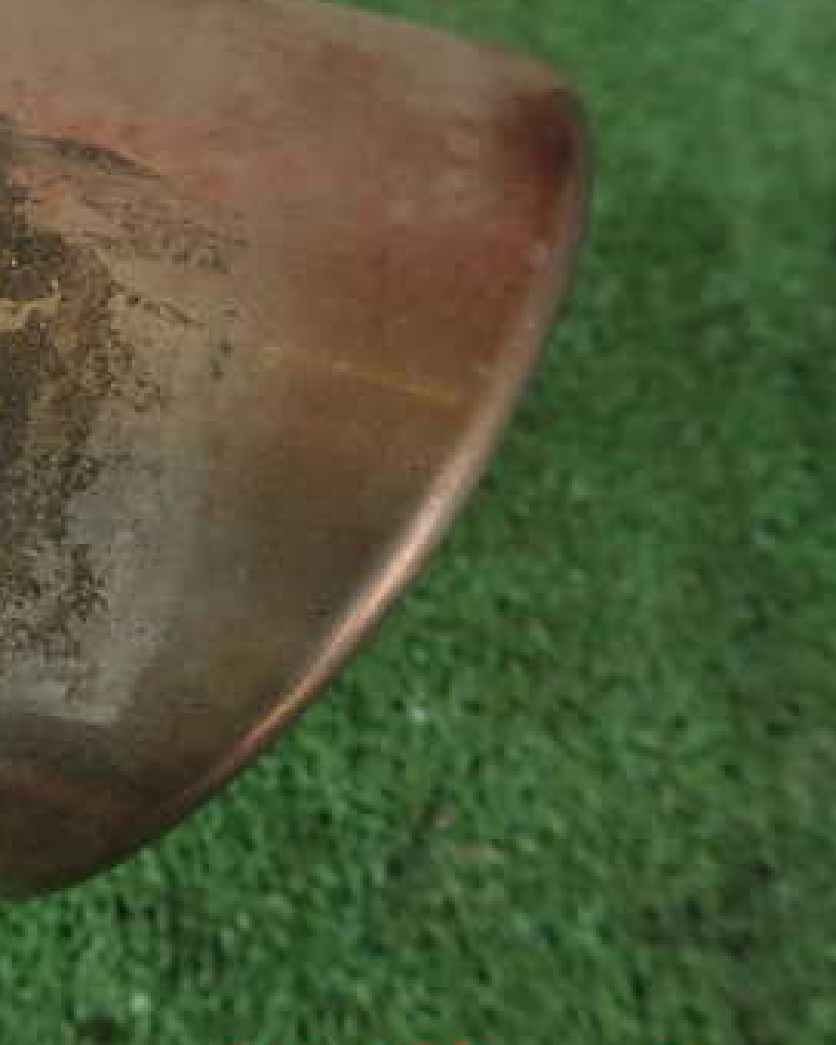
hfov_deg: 32.2
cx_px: 0
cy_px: 424
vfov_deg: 42.7
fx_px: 1330
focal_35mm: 43
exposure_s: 1/80
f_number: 2.8
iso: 100
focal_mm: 4.5
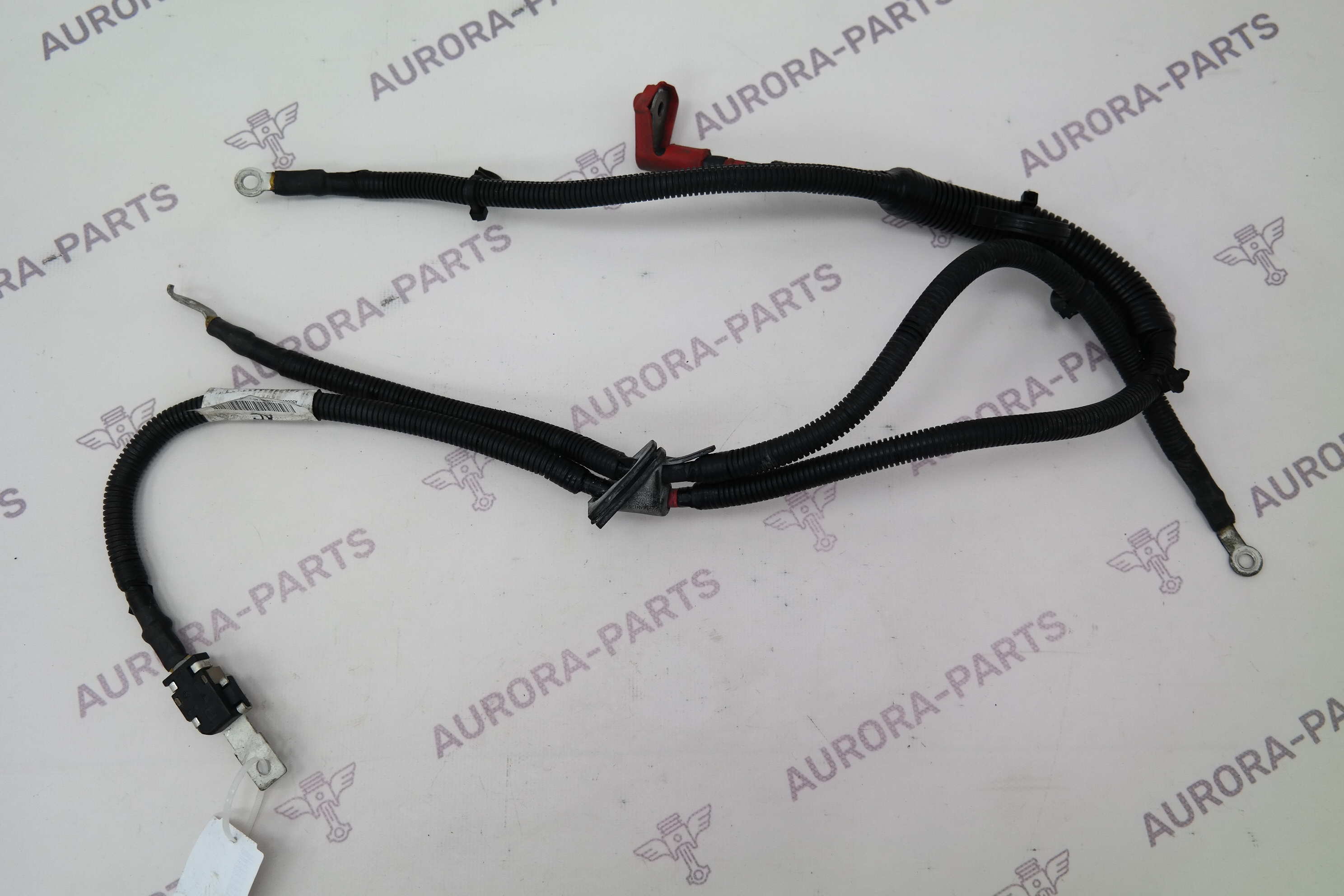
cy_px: 448
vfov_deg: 43.6
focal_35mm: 30
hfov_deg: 61.9
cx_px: 672
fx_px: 1120
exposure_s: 1/80
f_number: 3.5
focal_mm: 20
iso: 200
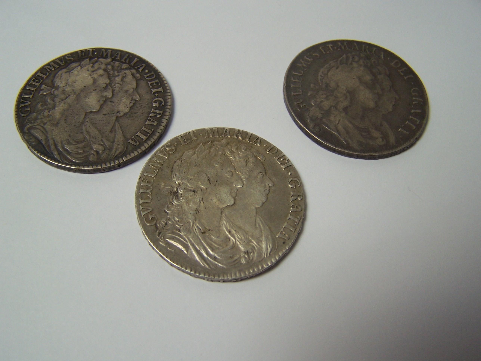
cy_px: 180
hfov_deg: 49.0
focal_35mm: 38
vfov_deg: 37.7
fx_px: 528
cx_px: 240
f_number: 2.8
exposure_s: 1/60
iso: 80
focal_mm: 6.3
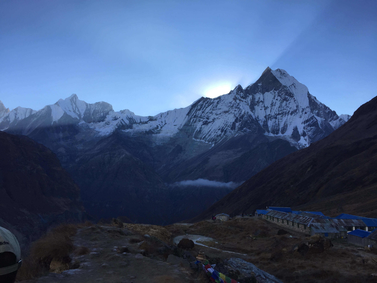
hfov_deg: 61.7
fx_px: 316
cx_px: 188
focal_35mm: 29
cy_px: 142
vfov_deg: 48.2
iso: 32
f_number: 2.2
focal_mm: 4.15
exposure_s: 1/989
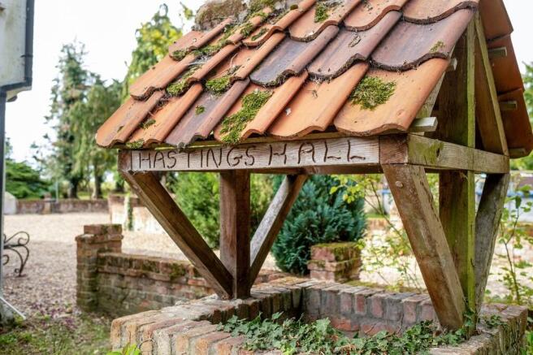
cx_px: 266
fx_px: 518
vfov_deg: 37.8
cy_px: 178
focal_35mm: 35
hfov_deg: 54.4
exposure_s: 1/200
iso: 80
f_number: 2.8
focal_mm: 23
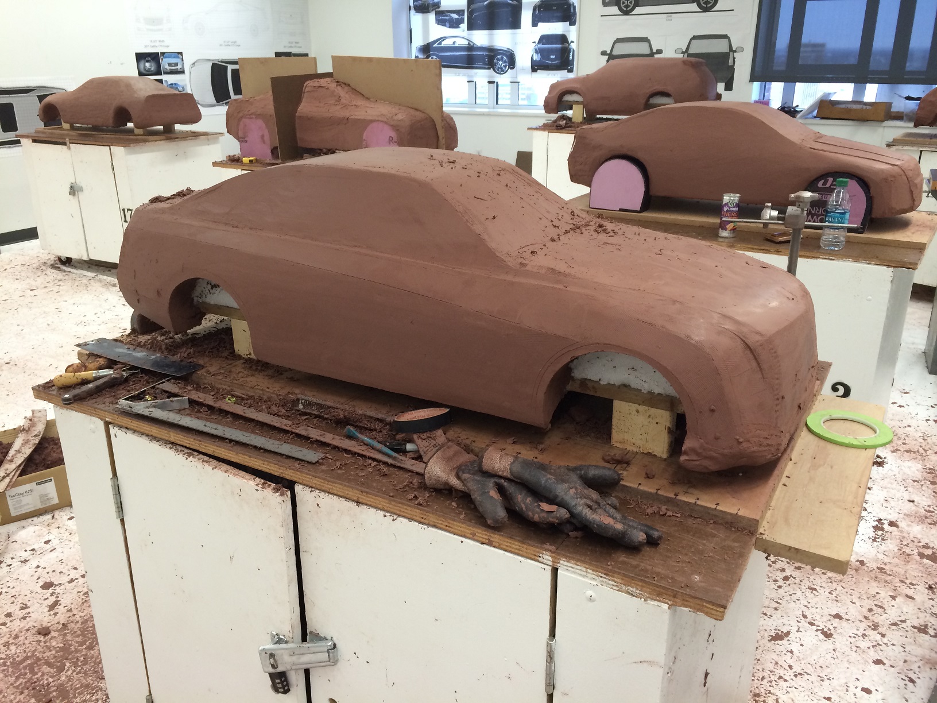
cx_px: 468
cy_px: 352
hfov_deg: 60.0
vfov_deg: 46.8
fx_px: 812
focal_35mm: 30
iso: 50
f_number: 2.2
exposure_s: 1/30
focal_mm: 4.12
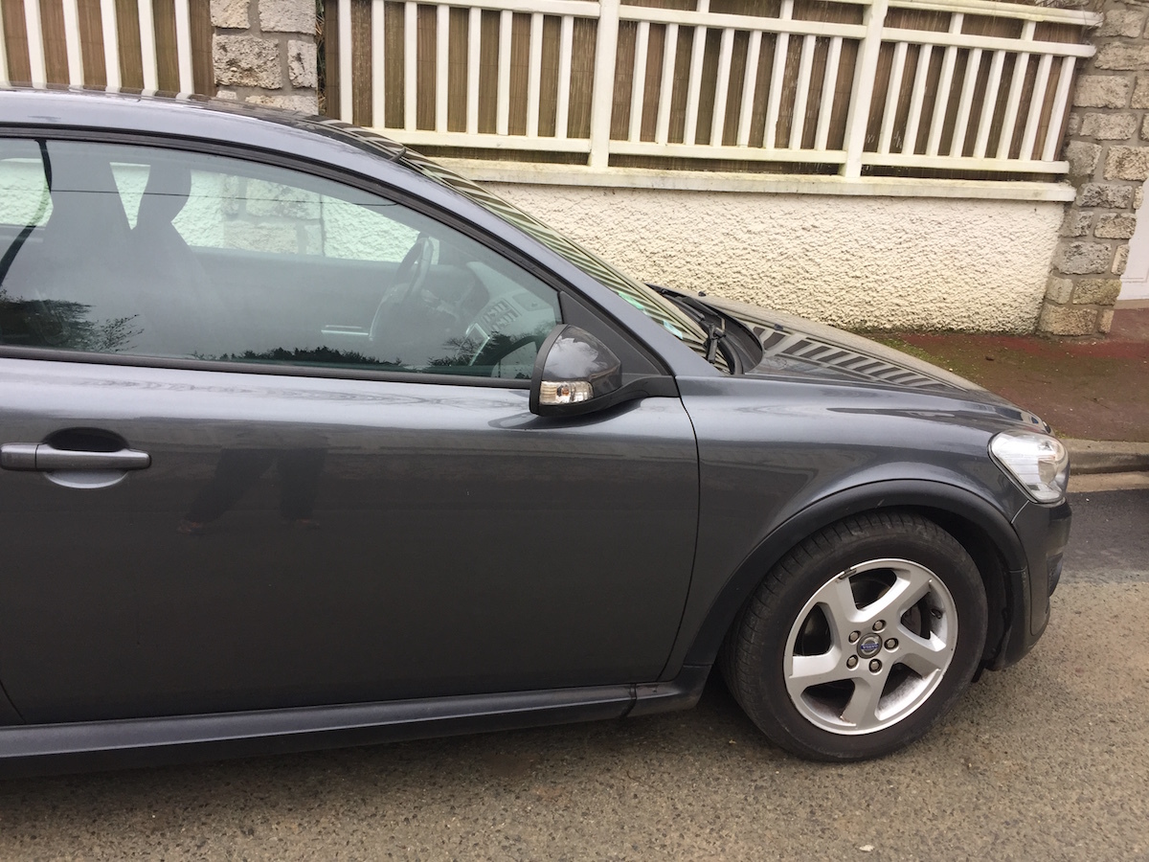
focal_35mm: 29
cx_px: 574
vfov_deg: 48.2
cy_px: 431
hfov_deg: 61.7
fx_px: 963
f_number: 2.2
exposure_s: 1/100
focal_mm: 4.15
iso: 40
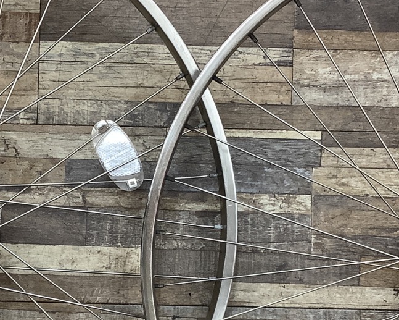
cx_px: 162
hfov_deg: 24.7
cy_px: 249
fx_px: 910
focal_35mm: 77
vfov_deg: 19.7
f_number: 2.4
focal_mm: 3.3
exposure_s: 1/60
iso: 80
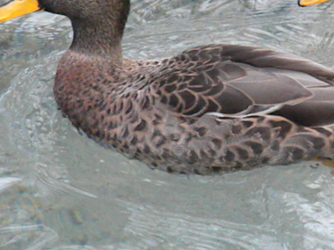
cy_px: 78
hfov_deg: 3.4
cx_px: 349
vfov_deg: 2.6
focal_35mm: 578
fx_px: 5577
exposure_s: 1/253
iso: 944
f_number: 5.3
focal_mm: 46.2
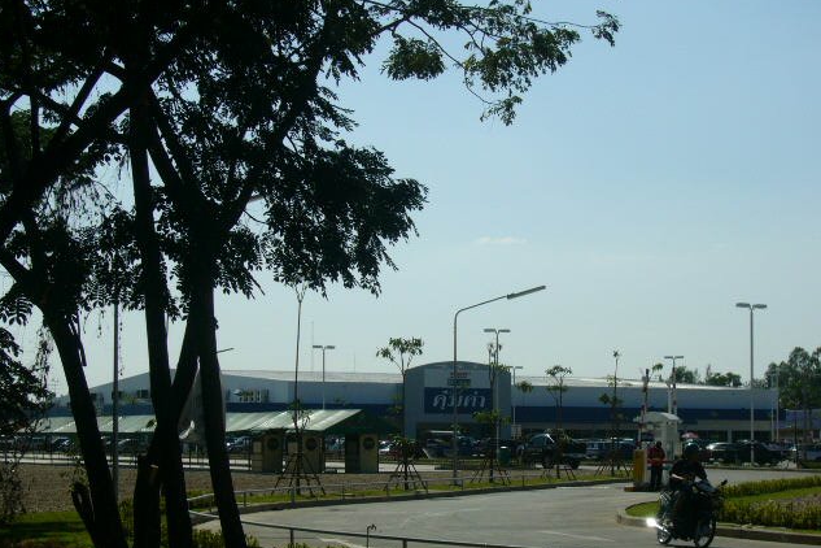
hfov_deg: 25.1
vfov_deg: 16.9
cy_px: 304
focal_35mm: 81
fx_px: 1847
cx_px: 407
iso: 50
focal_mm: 12.9
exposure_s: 1/250
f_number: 12.1
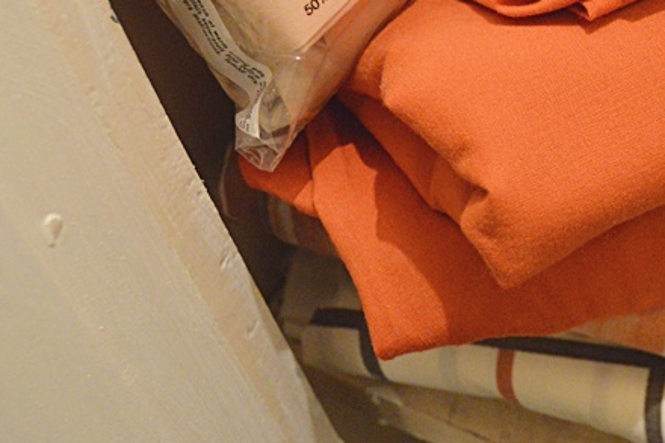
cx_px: 673
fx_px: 1385
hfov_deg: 25.6
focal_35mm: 75
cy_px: 31
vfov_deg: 17.8
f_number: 3.5
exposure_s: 1/60
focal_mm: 22
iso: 2500
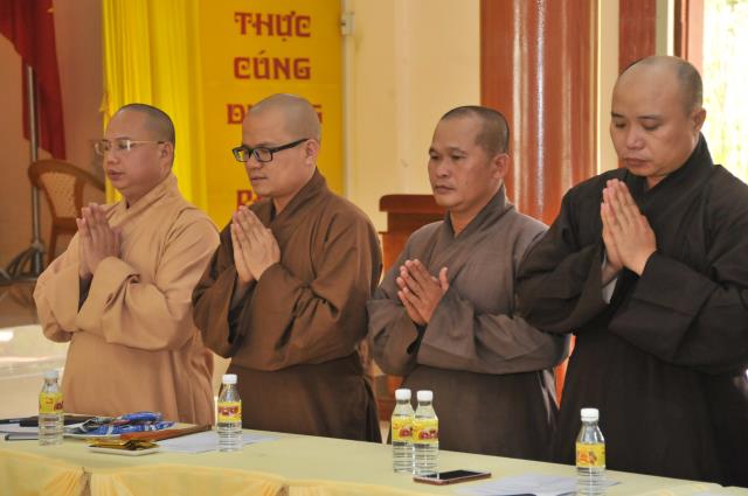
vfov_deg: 13.0
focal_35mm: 105
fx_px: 2179
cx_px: 374
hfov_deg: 19.5
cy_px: 248
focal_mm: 70
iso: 1000
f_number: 5
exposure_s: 1/50
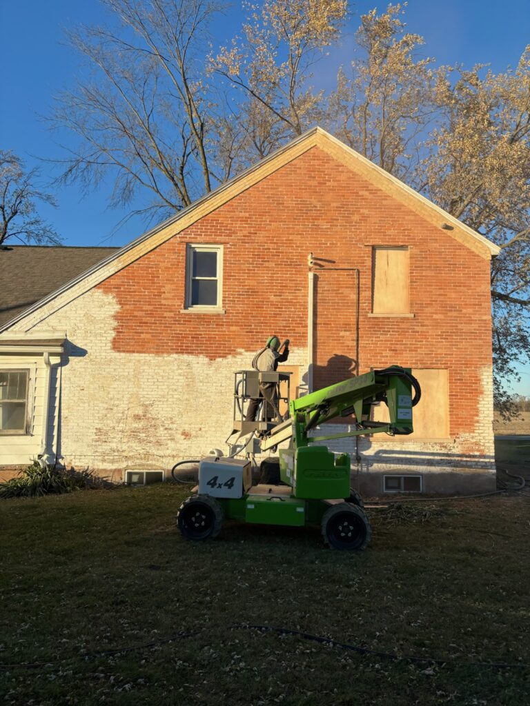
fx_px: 531
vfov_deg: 67.3
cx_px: 265
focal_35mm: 26
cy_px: 353
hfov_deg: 53.1
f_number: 1.6
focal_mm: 5.96
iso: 50
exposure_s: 1/2398
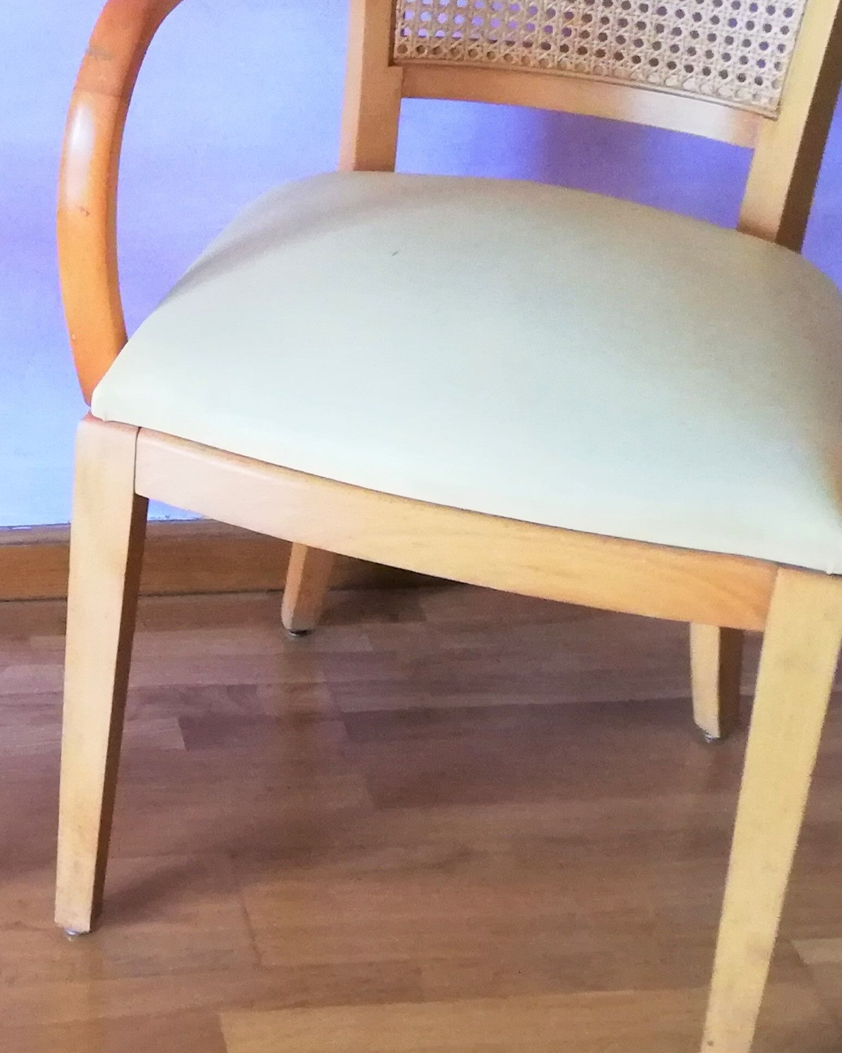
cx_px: -8
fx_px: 2243
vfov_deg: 26.2
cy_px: 302
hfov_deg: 20.5
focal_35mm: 72
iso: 640
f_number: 2.2
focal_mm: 3.81
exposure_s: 1/20
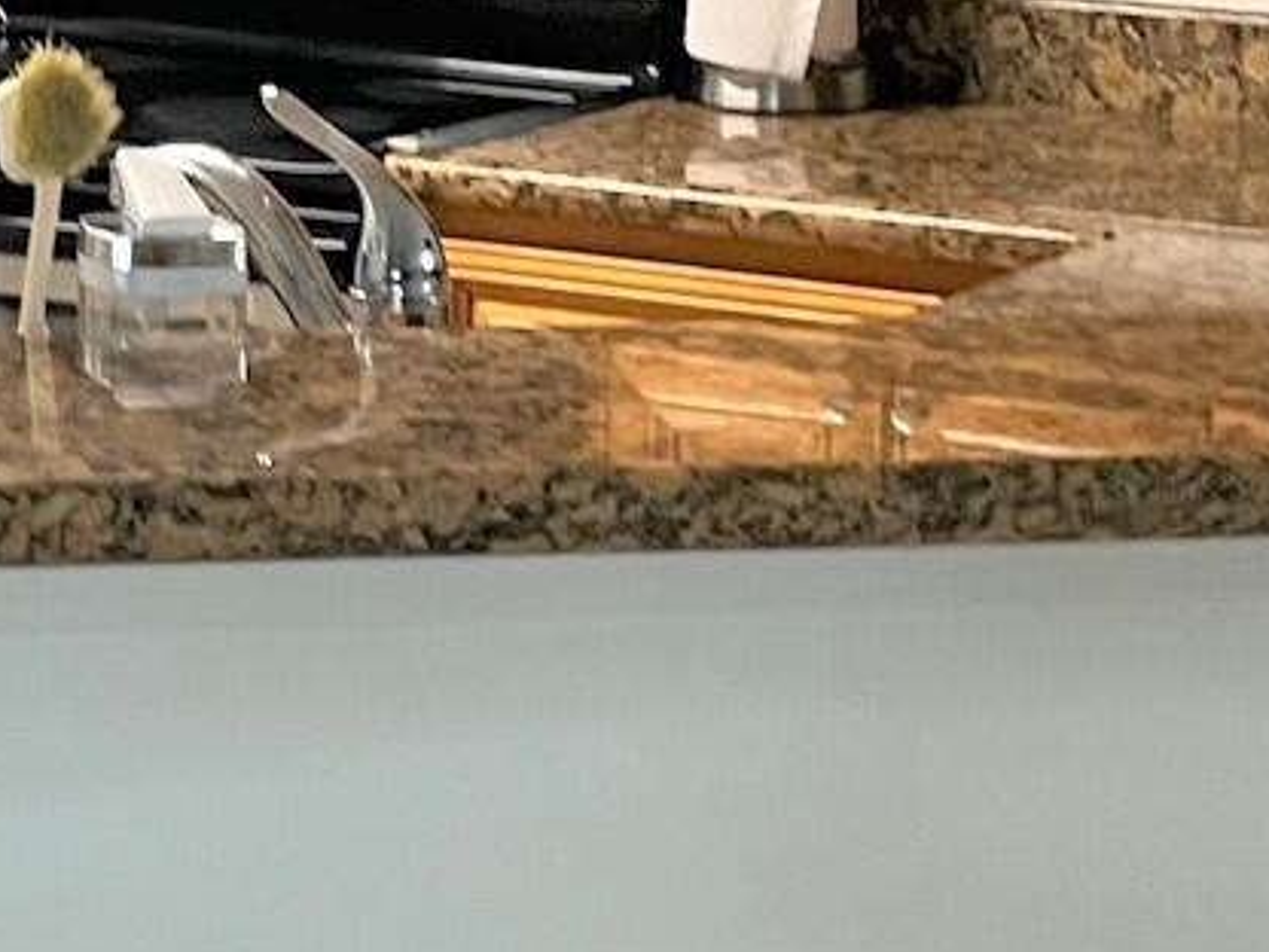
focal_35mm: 126
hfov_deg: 15.3
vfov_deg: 11.4
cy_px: -342
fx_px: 4619
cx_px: -116
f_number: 1.6
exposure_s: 1/60
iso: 125
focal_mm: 5.1
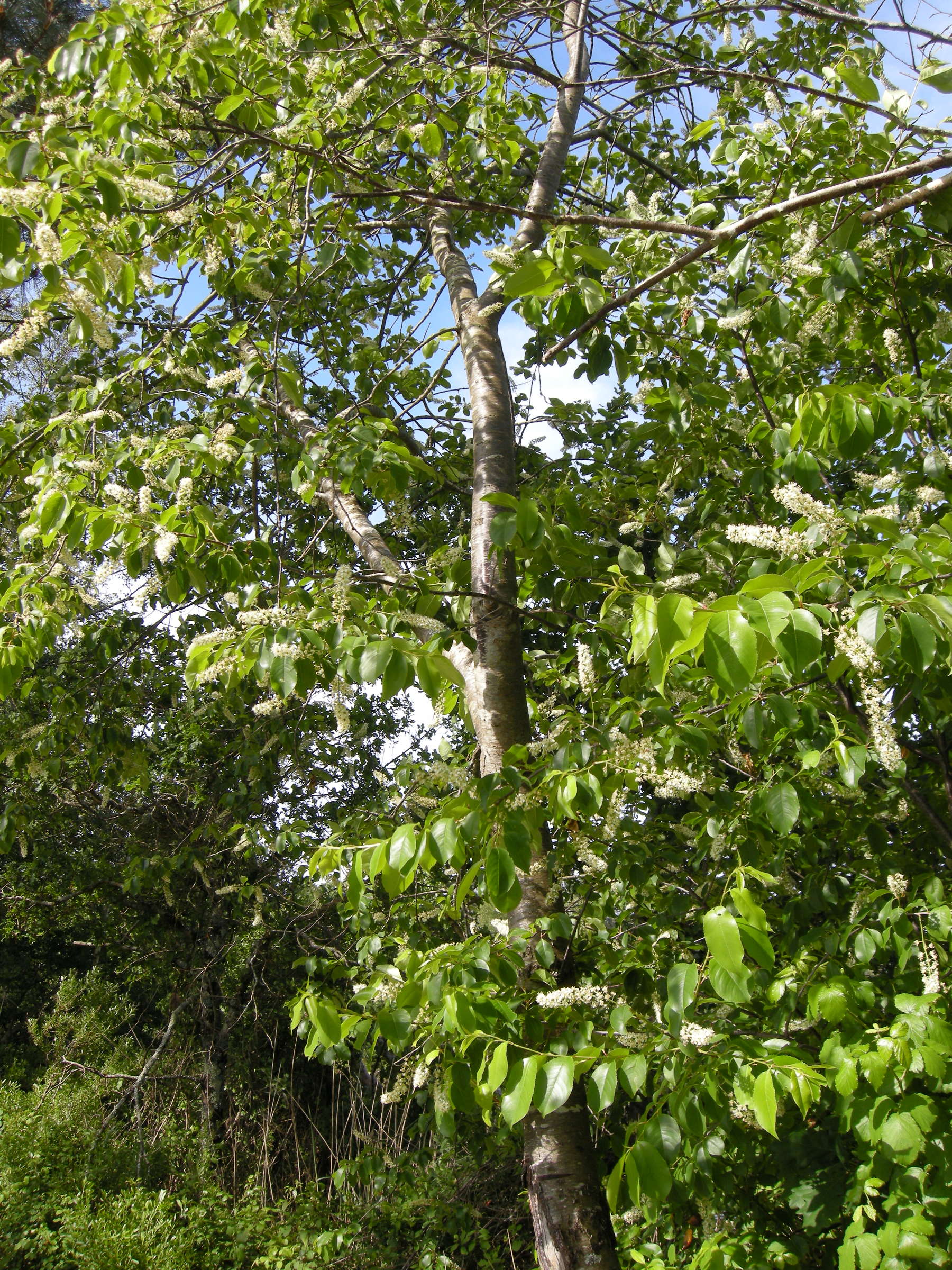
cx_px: 476
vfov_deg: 52.6
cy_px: 635
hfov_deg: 40.7
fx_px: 1283
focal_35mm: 35
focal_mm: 7.5
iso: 64
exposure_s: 1/143
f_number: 4.8
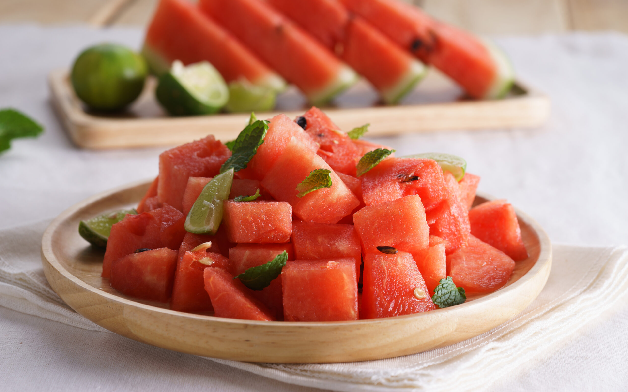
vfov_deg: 14.2
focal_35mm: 92
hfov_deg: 22.6
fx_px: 1574
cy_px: 183
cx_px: 314
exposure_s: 1/125
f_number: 8
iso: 100
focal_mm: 90
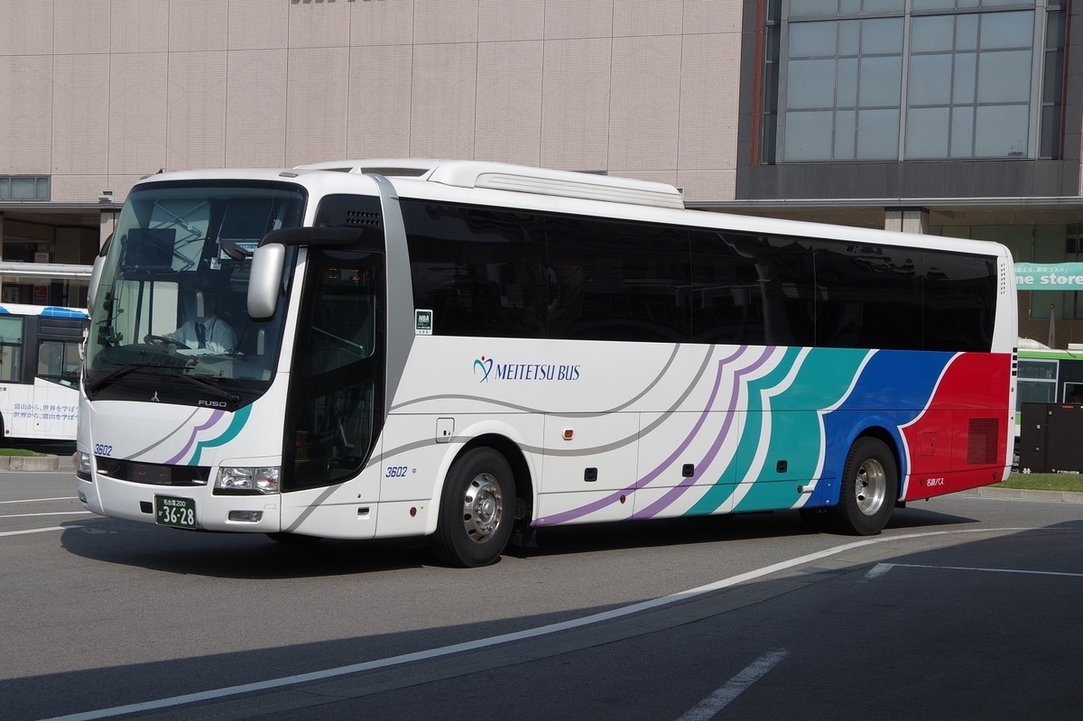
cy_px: 360
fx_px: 1804
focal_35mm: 60
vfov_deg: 22.6
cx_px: 542
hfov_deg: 33.4
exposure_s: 1/250
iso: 100
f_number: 10
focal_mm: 40
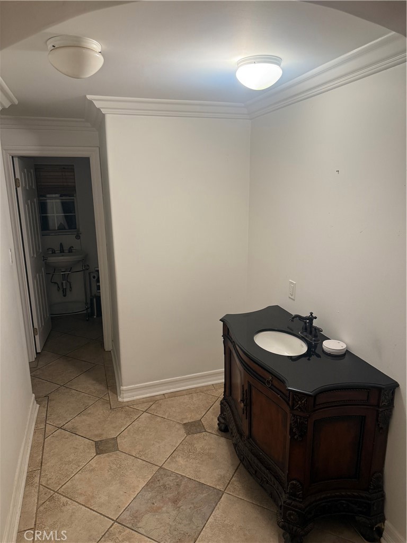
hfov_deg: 56.8
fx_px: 376
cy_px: 272
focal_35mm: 24
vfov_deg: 71.6
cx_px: 204
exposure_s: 1/60
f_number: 1.78
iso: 200
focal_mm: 6.76
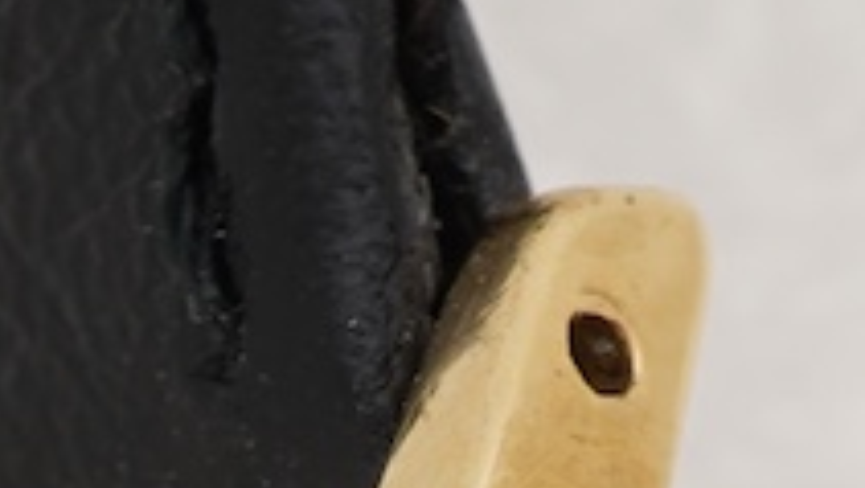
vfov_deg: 3.3
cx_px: 726
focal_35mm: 351
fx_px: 8056
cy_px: 2128
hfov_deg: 6.1
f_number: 22
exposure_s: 1/160
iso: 160
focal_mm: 30
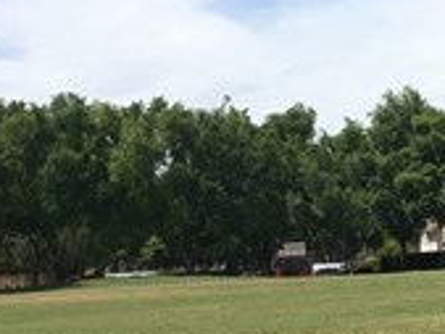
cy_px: 308
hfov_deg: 16.1
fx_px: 1415
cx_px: 698
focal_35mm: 110
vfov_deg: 13.3
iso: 25
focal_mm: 4.15
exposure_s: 1/2137
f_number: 2.2
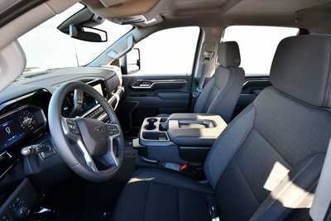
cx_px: 166
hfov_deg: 86.9
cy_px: 110
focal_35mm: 19
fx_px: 175
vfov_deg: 64.6
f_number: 4.8
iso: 900
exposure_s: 1/125
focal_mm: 13
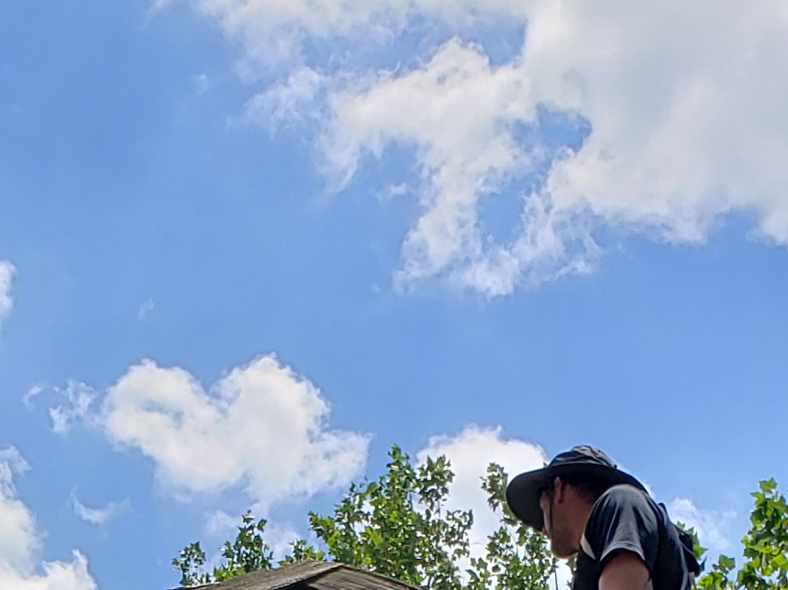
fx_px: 2777
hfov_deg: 16.1
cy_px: 1267
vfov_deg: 10.8
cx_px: 272
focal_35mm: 122
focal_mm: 4.3
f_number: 2.4
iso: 50
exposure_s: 1/1666
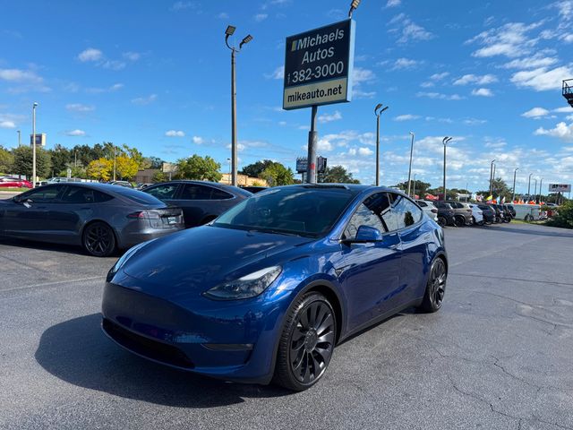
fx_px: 397
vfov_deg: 56.8
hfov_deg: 71.6
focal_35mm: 24
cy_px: 215
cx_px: 286
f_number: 1.78
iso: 80
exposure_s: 1/4167
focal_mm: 6.76
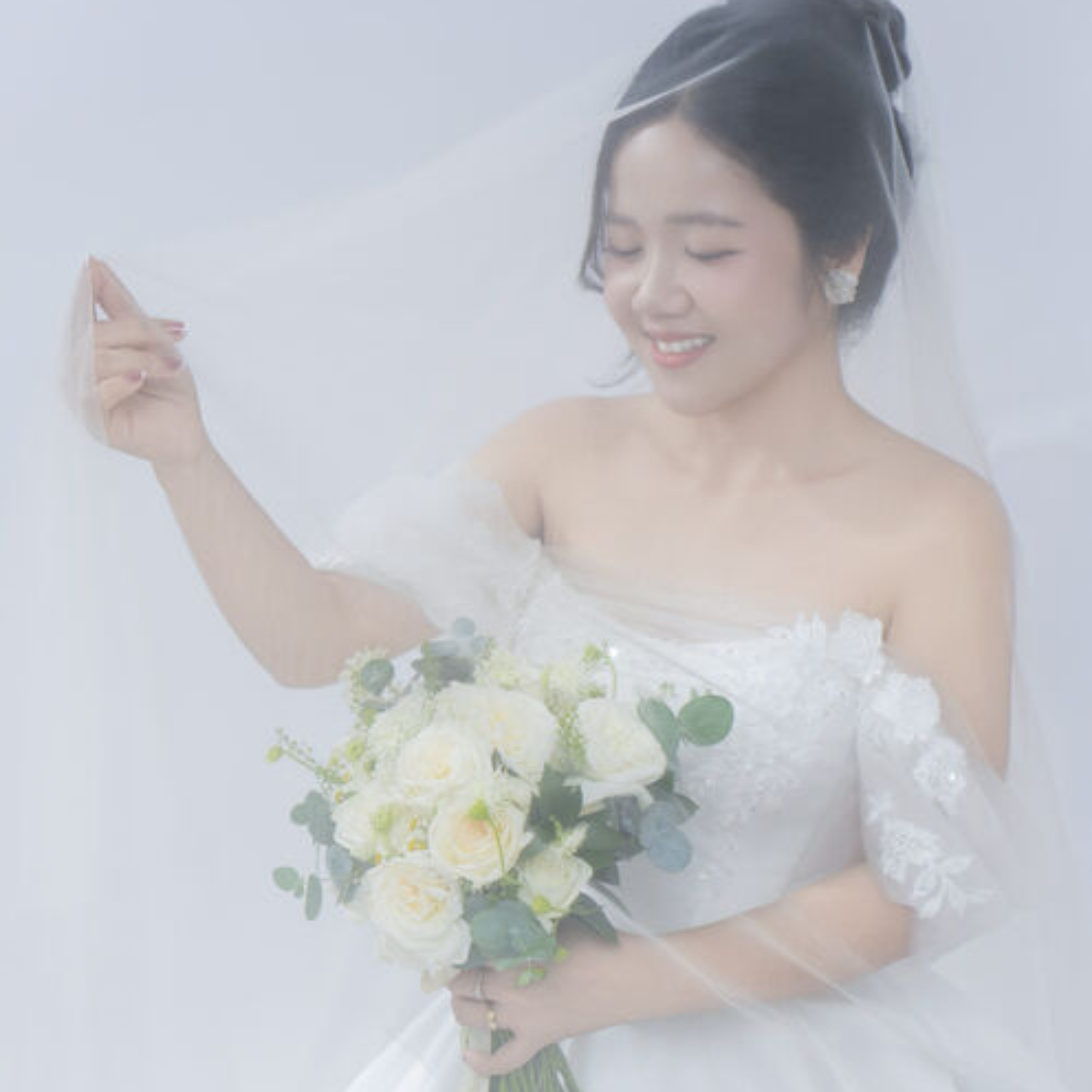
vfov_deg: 19.3
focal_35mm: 90
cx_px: 548
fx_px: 3212
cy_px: 671
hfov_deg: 19.3
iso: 200
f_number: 4
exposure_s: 1/125
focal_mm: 70
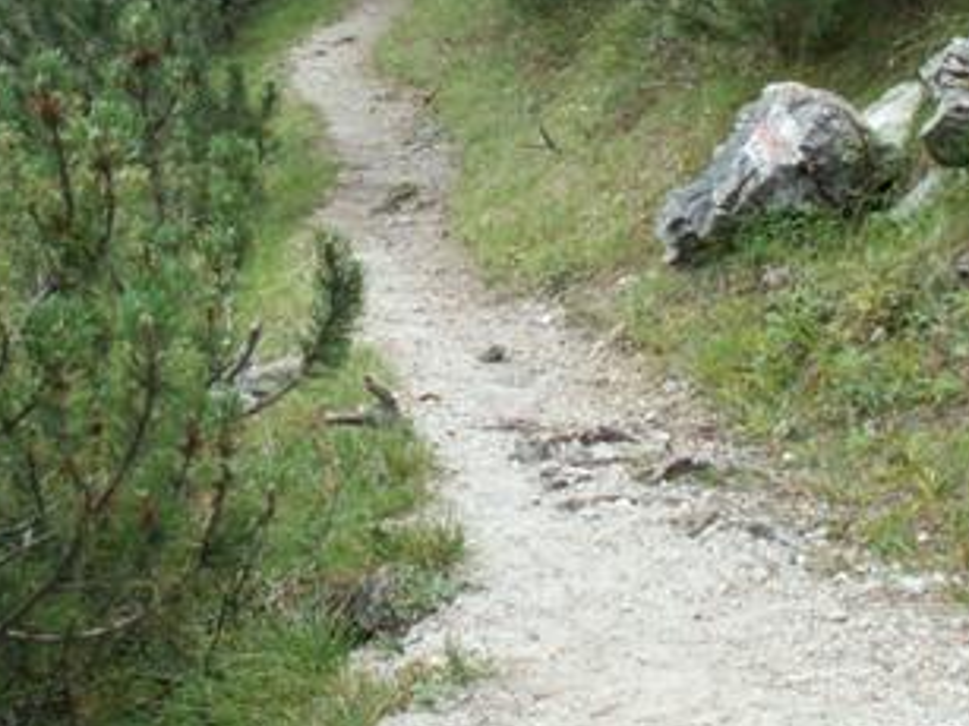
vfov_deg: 19.8
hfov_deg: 26.6
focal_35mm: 73
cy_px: 88
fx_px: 2043
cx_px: 363
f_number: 2.8
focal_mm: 5.86
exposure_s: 1/40
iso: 50
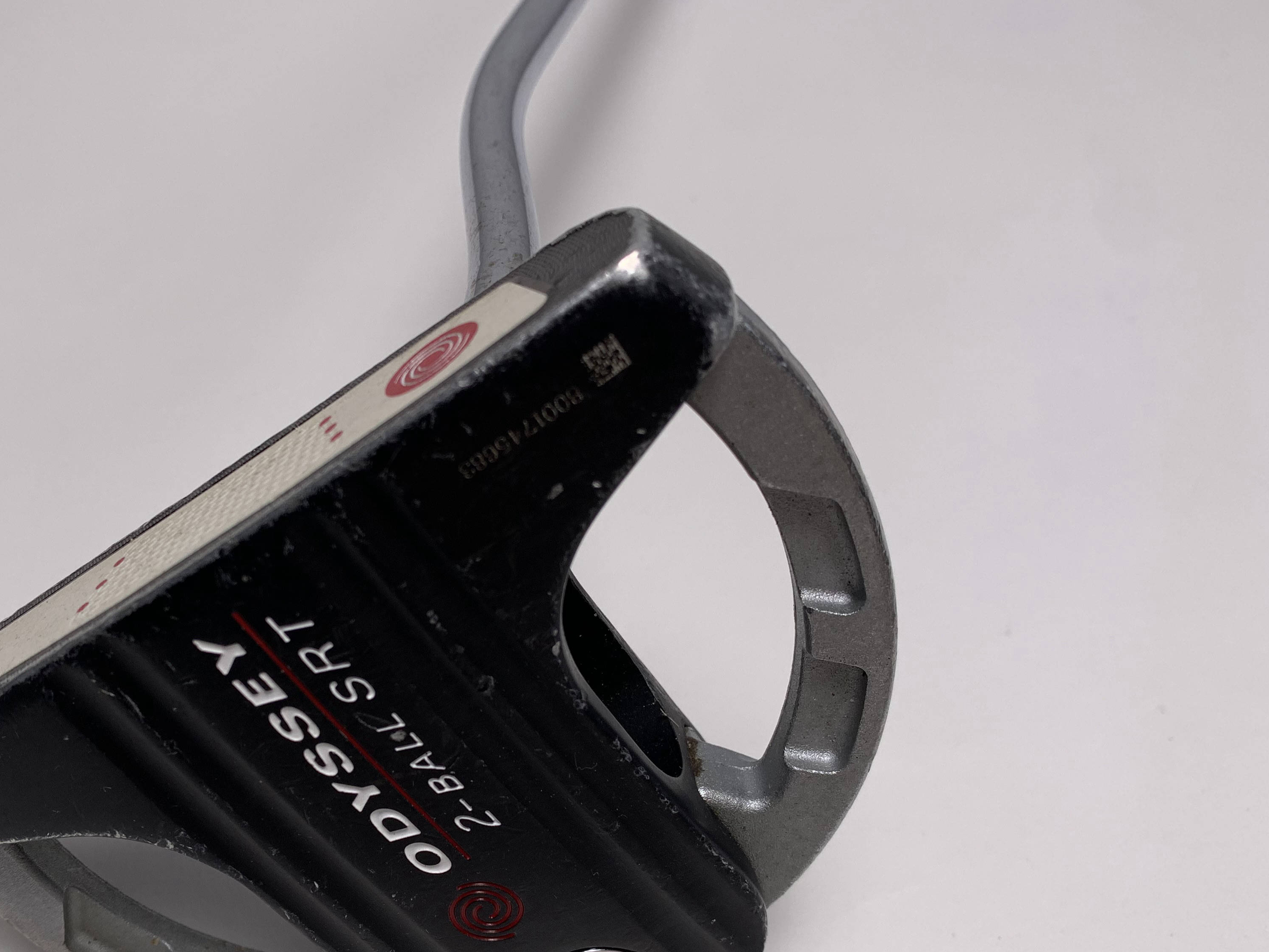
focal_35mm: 35
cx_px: 438
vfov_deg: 40.4
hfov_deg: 51.8
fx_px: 1283
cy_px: 597
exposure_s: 1/408
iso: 25
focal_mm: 4.25
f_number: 1.8
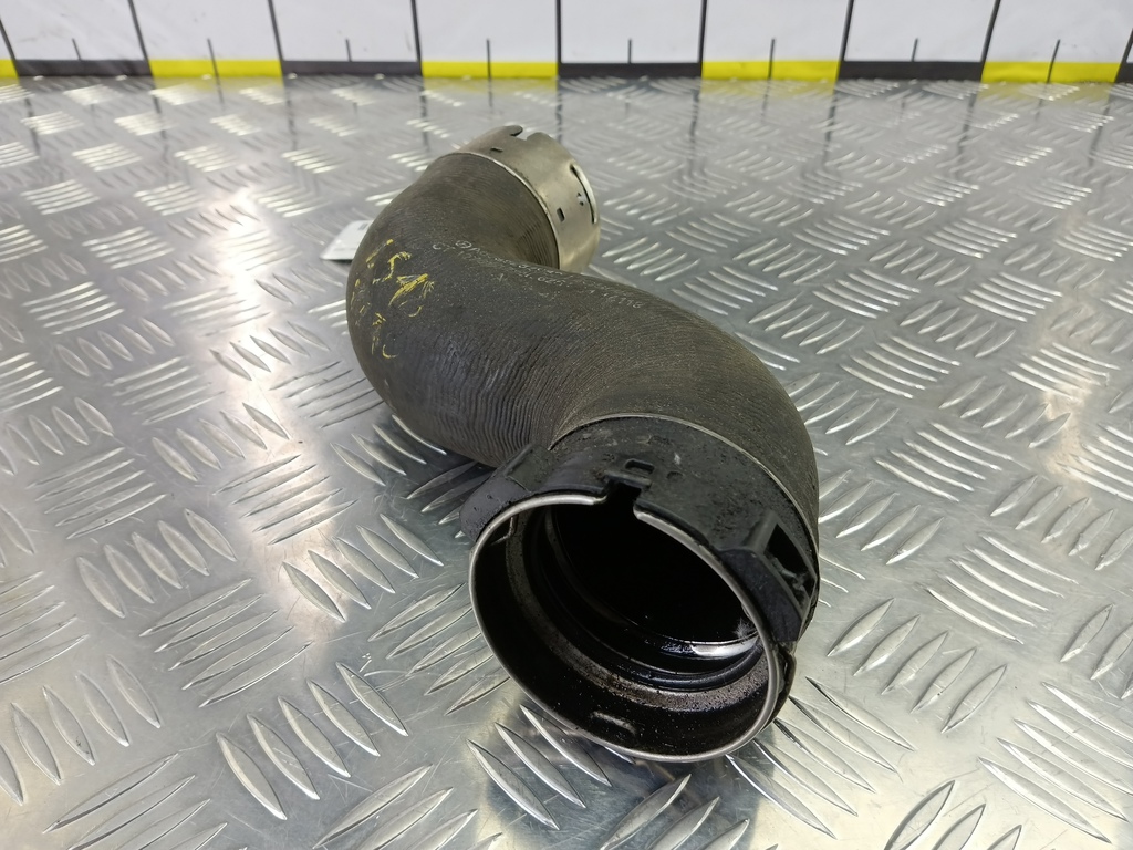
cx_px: 566
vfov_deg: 58.9
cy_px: 425
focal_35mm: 23
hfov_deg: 73.9
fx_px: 753
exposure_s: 1/50
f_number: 1.6
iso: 163
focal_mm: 4.11
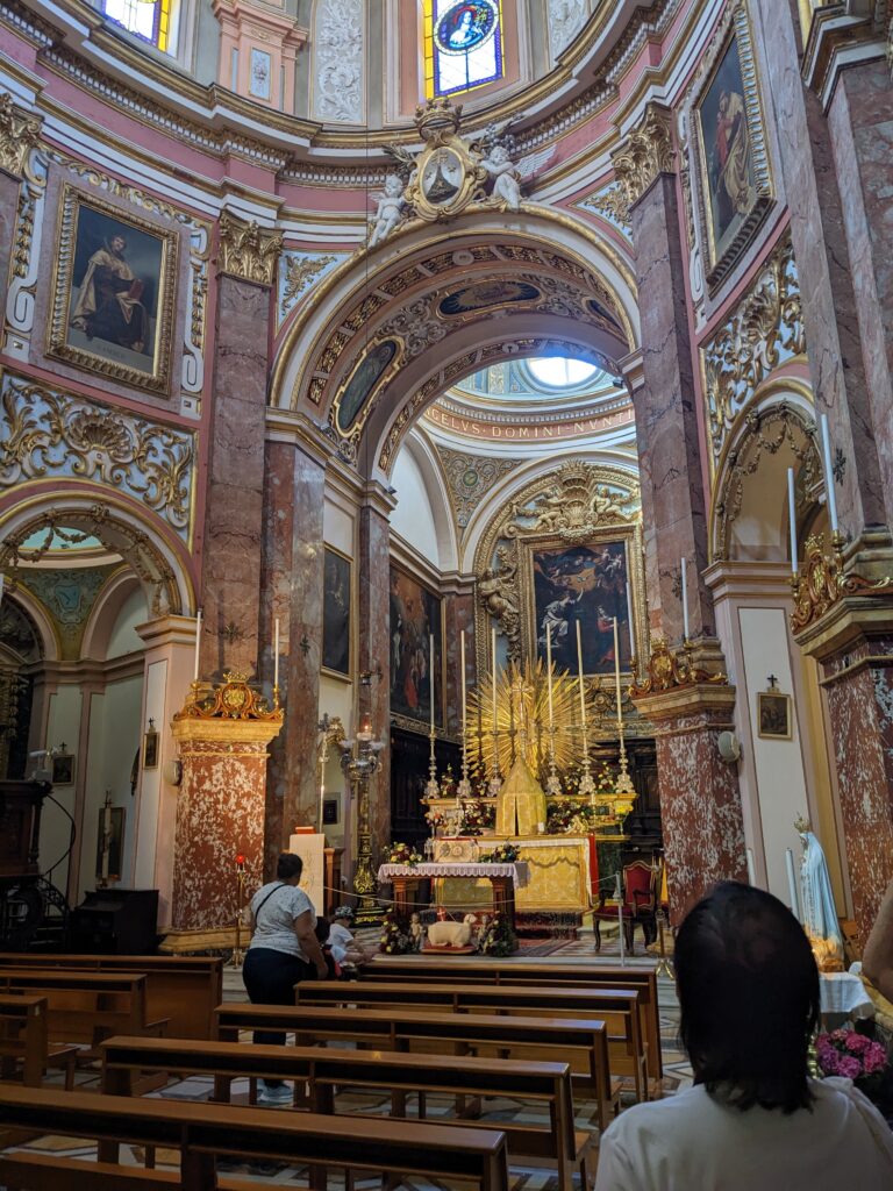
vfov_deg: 65.3
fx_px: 929
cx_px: 446
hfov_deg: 51.4
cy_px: 596
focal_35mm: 27
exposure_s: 1/12.5
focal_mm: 4.38
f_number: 1.73
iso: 69
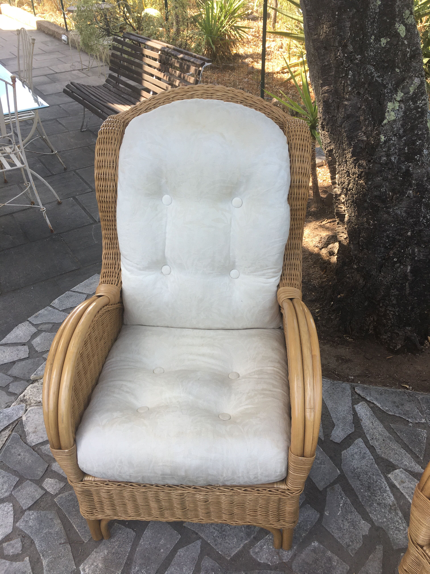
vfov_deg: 61.7
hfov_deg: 48.2
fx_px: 480
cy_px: 287
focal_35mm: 29
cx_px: 215
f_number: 2.2
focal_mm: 4.15
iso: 25
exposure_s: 1/218
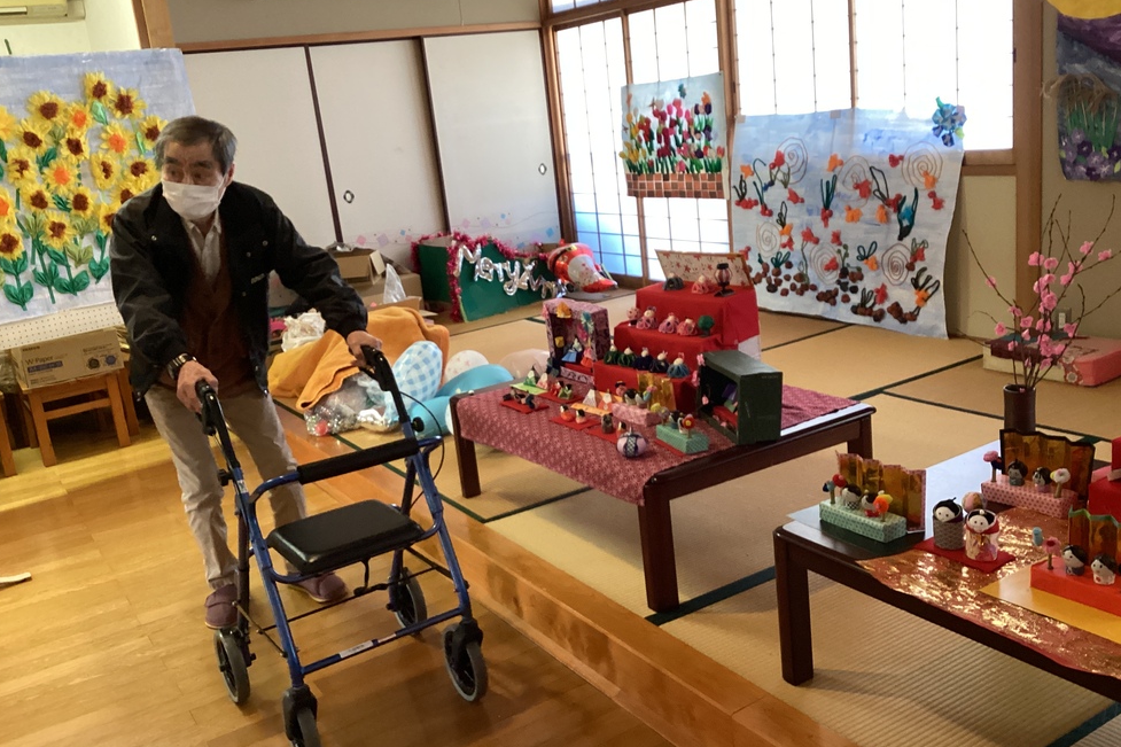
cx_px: 556
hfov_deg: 57.2
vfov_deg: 40.0
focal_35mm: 33
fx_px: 1027
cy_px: 379
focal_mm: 3.3
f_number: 2.4
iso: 250
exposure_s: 1/33
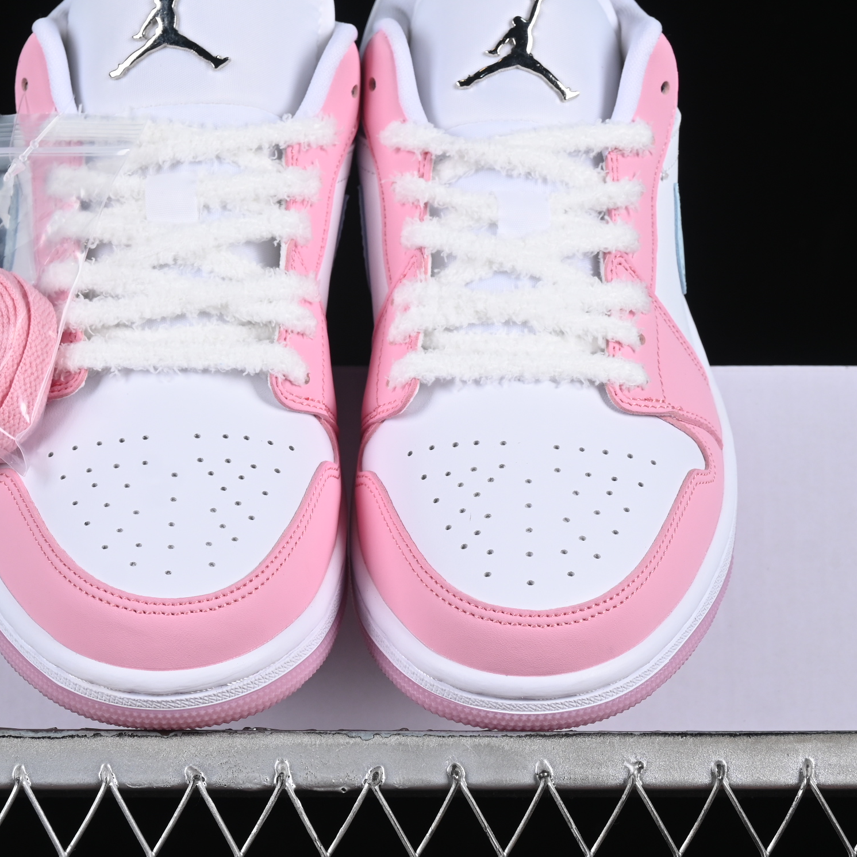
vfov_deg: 14.6
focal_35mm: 119
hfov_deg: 14.6
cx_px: 348
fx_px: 3333
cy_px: 395
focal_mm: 50
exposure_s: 1/80
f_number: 8
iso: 160
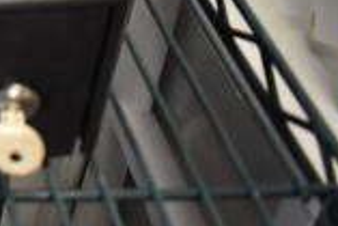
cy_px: -192
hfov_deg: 16.1
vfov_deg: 12.0
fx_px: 987
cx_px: -293
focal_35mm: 105
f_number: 3.5
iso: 2800
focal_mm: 18
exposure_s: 1/125
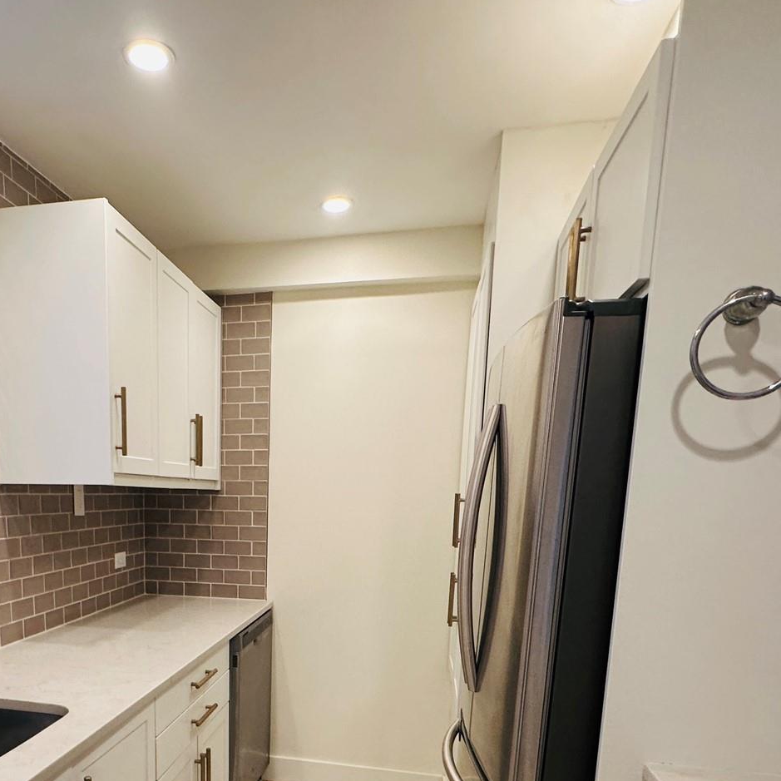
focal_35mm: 27
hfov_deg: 57.5
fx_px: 689
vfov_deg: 55.6
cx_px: 249
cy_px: 606
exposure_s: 1/120
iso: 200
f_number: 2.2
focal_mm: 2.22
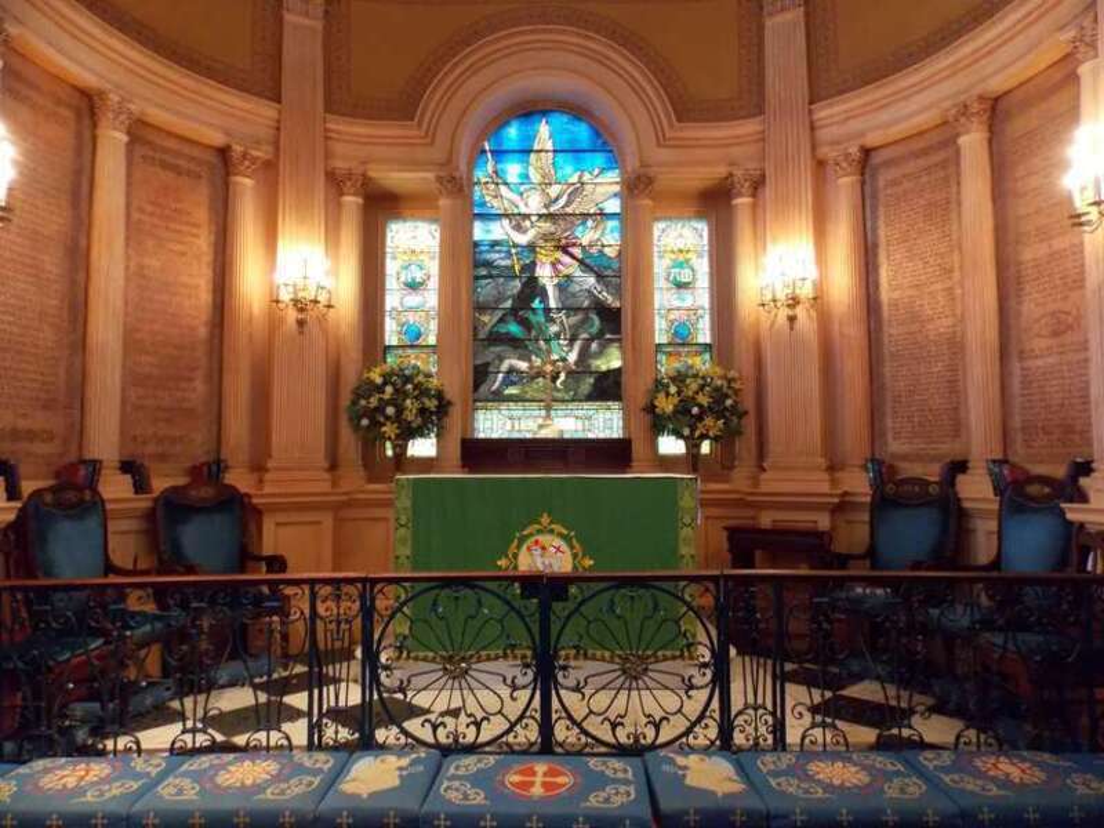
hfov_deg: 73.9
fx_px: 734
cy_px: 414
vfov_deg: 58.9
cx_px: 552
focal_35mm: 23
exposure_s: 1/20
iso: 400
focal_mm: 4
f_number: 3.1
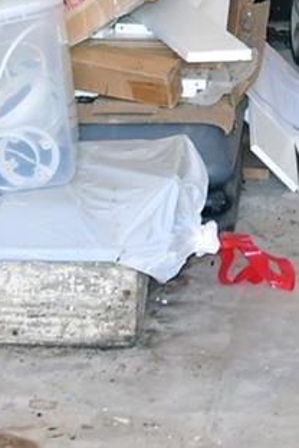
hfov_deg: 7.4
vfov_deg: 11.0
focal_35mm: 177
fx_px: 2205
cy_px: -305
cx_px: 604
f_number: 5.6
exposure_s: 1/30
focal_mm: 18
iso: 400
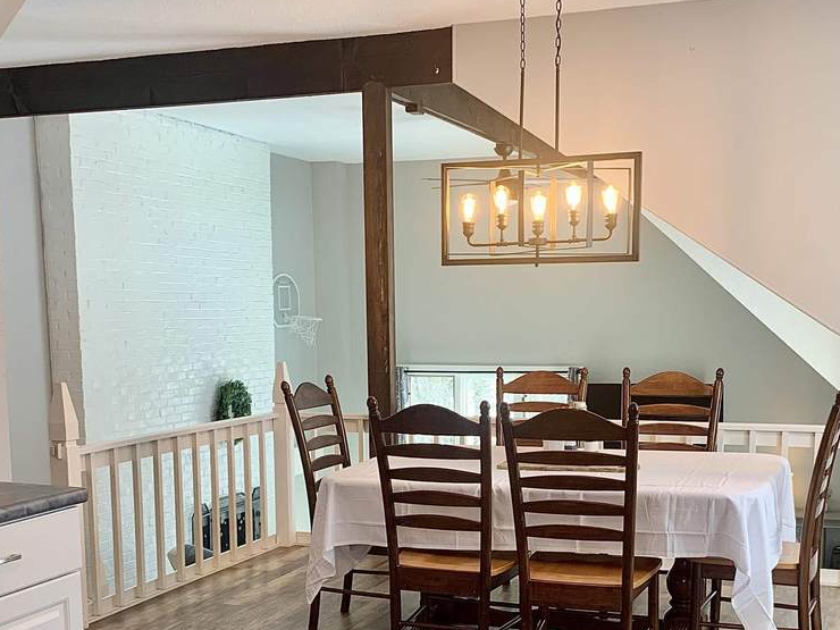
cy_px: 477
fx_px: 1092
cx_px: 431
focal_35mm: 45
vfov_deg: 31.6
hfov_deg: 42.1
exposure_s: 1/120
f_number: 1.8
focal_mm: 4.25
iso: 64
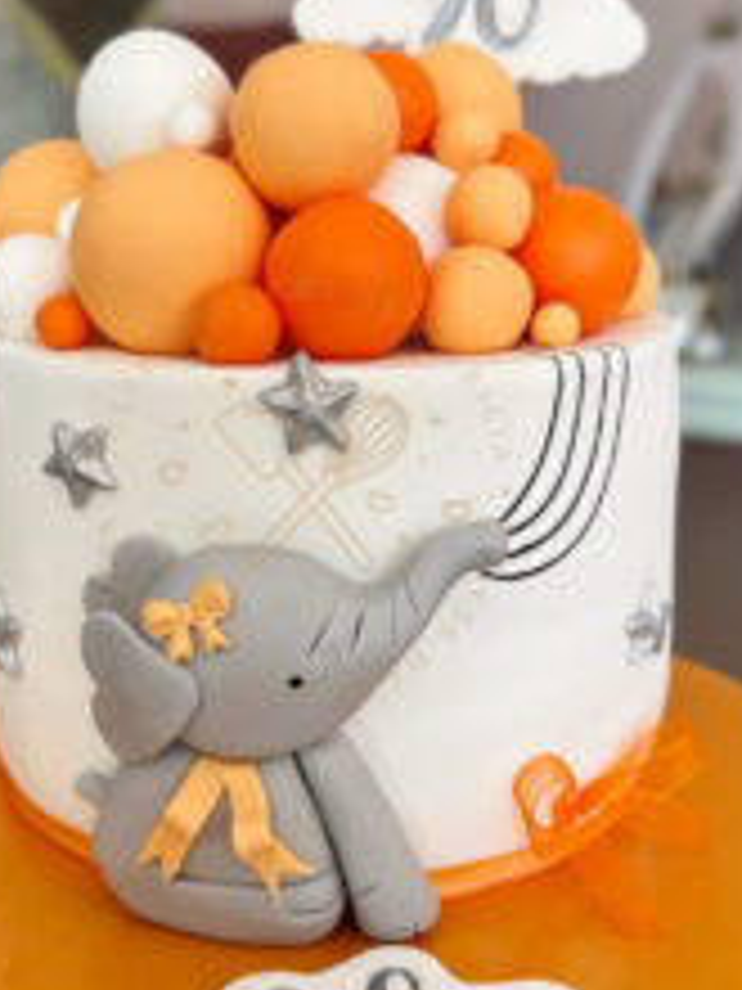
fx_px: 1458
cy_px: 524
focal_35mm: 51
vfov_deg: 37.5
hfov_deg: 28.5
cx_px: 304
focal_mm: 5.7
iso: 32
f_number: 1.5
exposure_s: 1/137
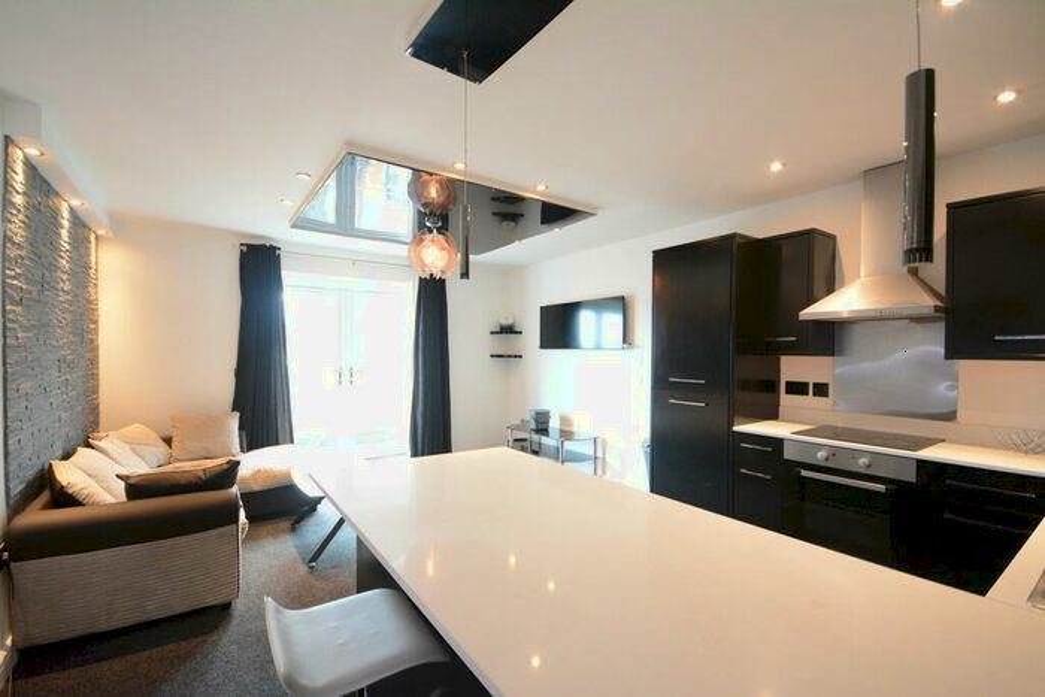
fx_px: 435
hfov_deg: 100.4
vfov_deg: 77.4
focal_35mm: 15
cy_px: 348
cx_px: 522
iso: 1600
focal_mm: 10
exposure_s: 1/30
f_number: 4
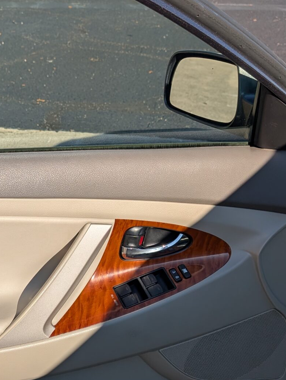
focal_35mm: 59
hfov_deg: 24.0
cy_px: 297
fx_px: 648
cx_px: 11
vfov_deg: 31.9
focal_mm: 6.9
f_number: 1.68
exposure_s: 1/1134
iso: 19
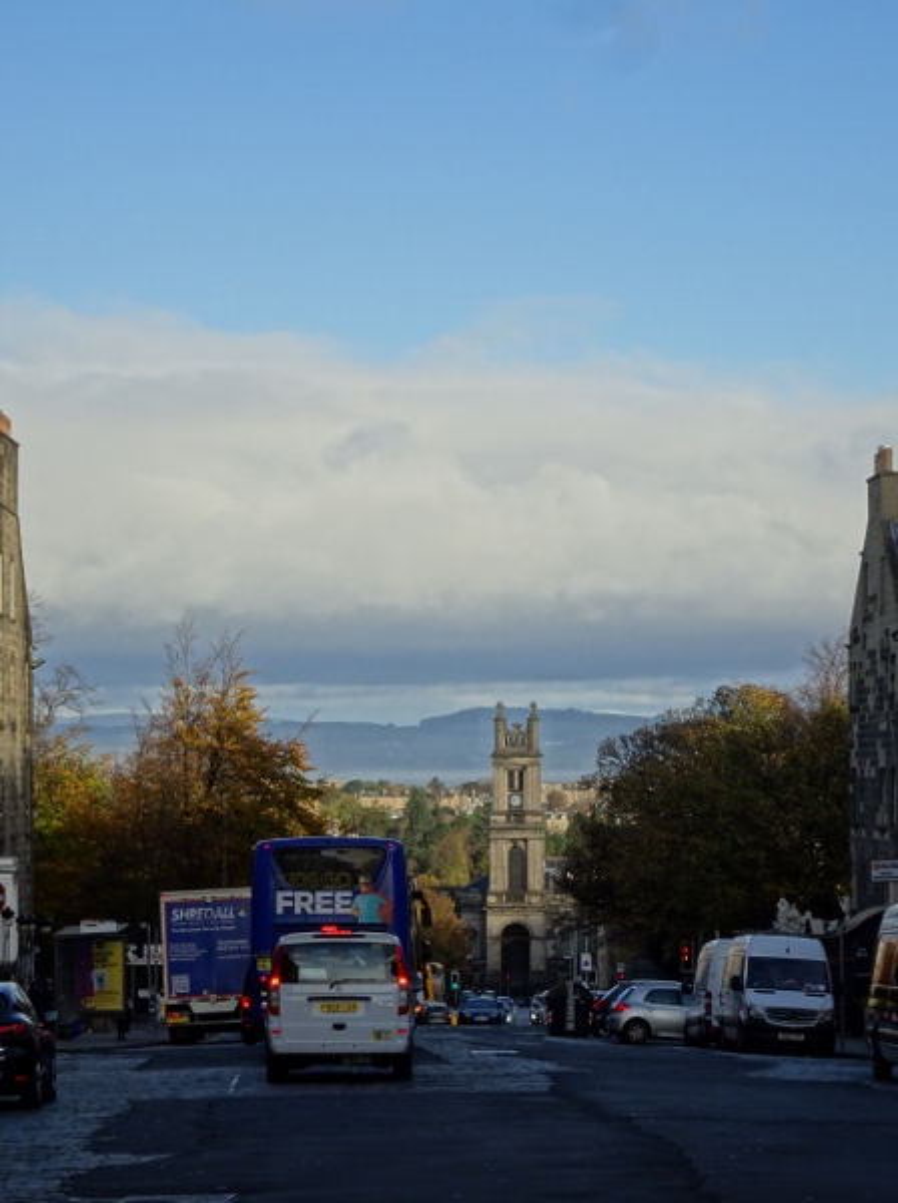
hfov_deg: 14.5
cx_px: 449
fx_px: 3538
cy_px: 602
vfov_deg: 19.3
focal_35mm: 102
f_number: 5
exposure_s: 1/250
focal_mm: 17.49
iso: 80
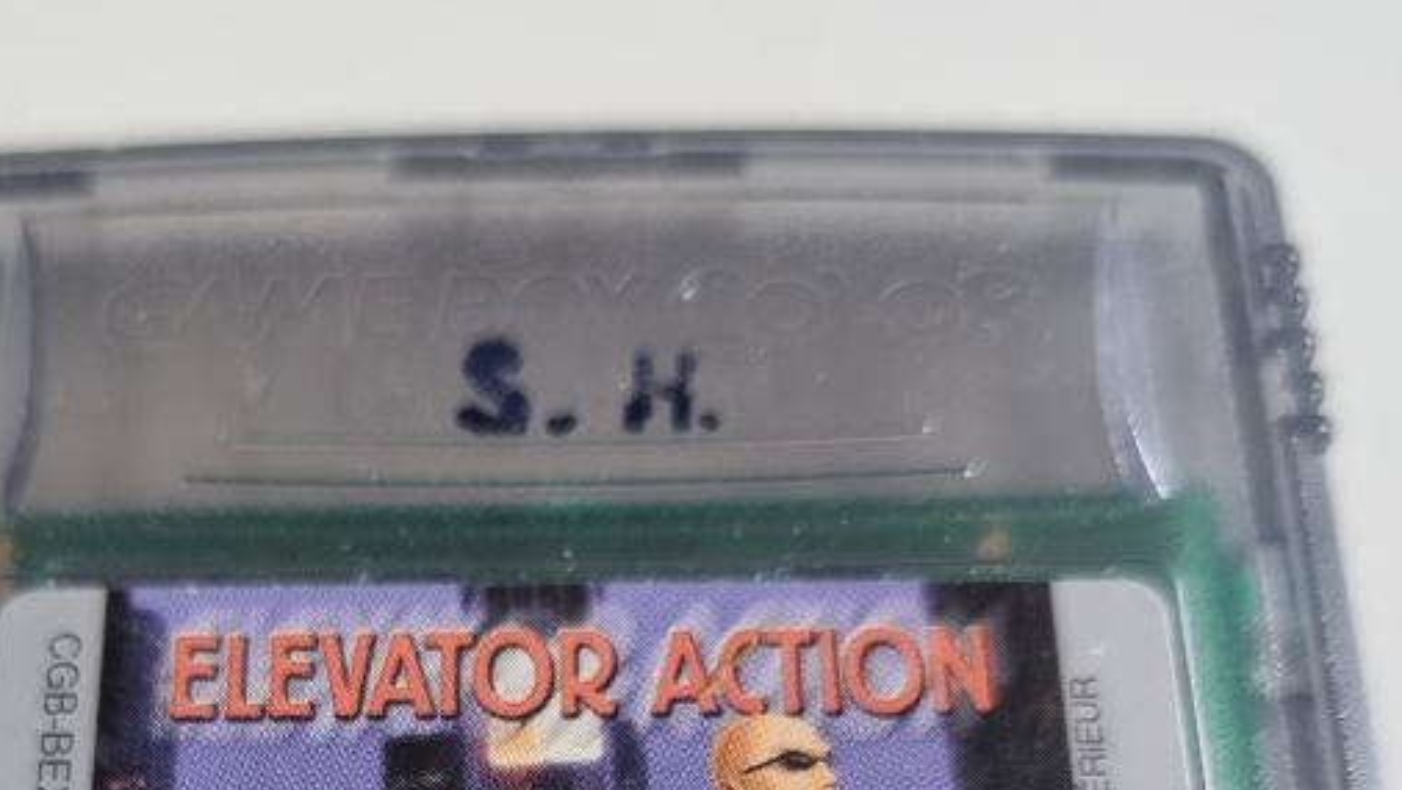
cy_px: 987
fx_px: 2082
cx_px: 490
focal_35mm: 56
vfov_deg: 19.9
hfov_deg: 36.9
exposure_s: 1/50
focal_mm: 5.4
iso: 200
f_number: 1.8
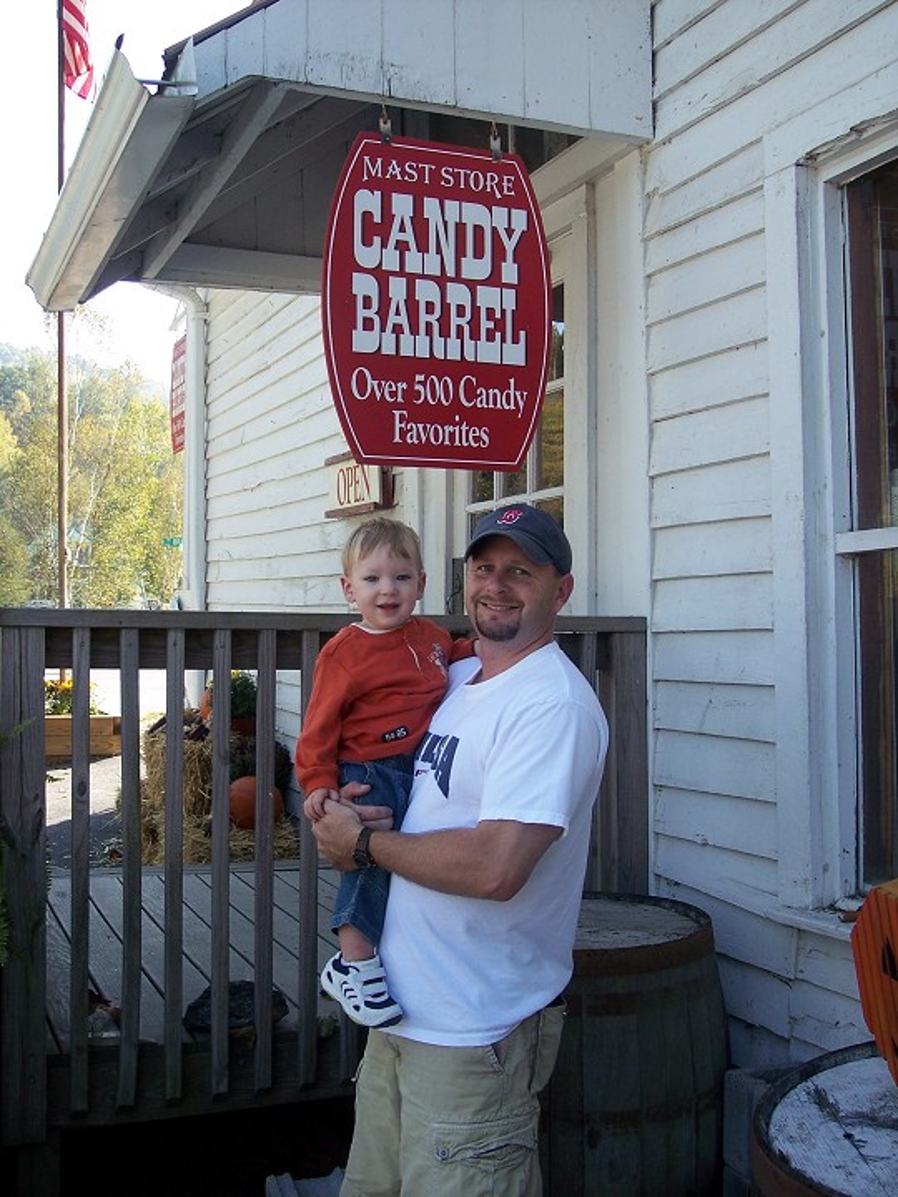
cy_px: 598
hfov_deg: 36.8
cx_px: 449
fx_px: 1349
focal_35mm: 39
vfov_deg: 47.9
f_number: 3.4
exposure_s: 1/250
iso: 100
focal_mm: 8
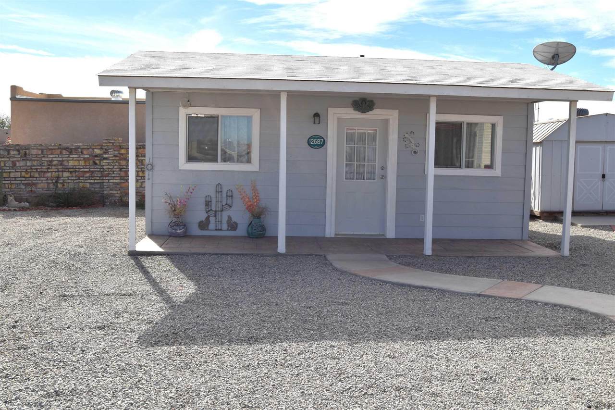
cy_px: 205
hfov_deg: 49.6
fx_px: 666
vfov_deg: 34.2
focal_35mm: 39
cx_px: 308
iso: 100
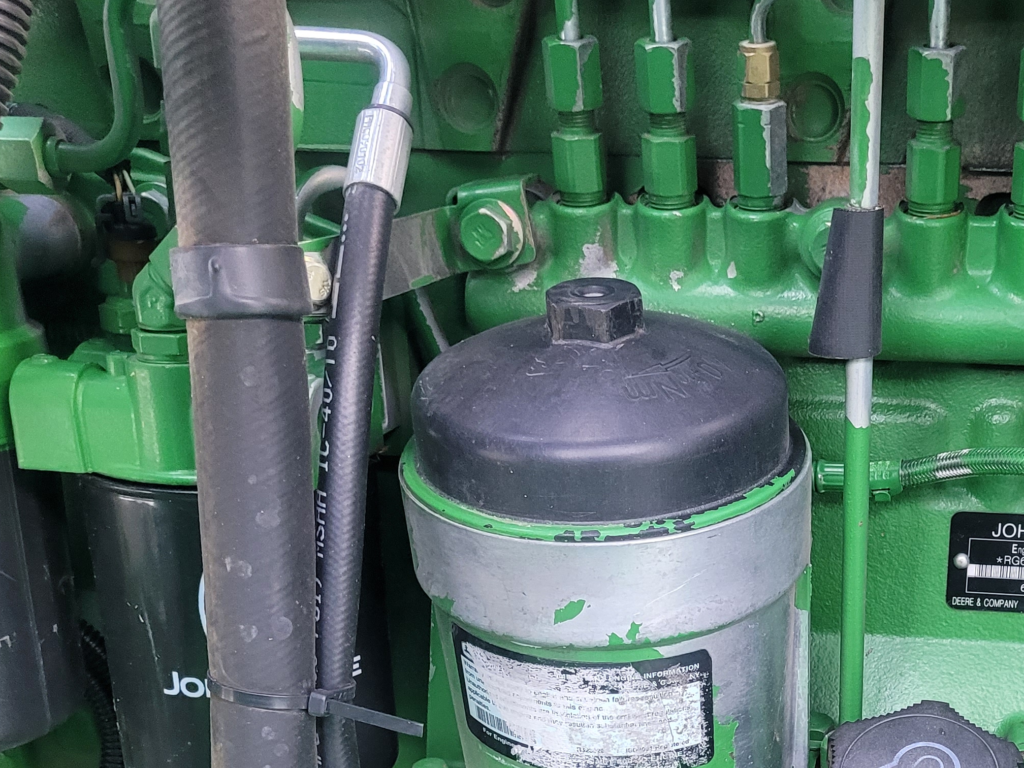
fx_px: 1538
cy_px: 741
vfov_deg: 26.7
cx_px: 830
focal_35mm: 52
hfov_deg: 35.5
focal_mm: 5.4
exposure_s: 1/120
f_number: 1.8
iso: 320
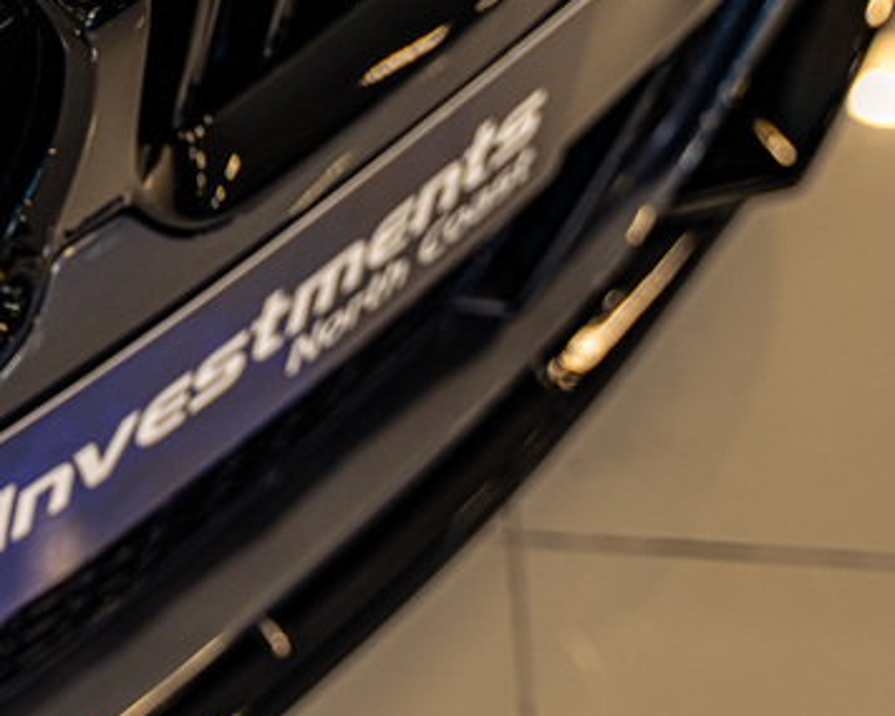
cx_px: -122
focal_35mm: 100
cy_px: 141
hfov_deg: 18.4
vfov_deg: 15.3
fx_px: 2649
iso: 320
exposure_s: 1/100
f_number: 2.8
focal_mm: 37
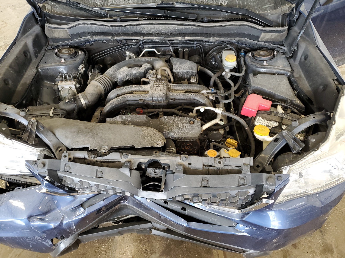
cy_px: 129
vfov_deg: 53.1
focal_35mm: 26
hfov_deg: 67.3
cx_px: 172
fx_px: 259
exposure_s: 1/60.2
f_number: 1.5
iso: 79
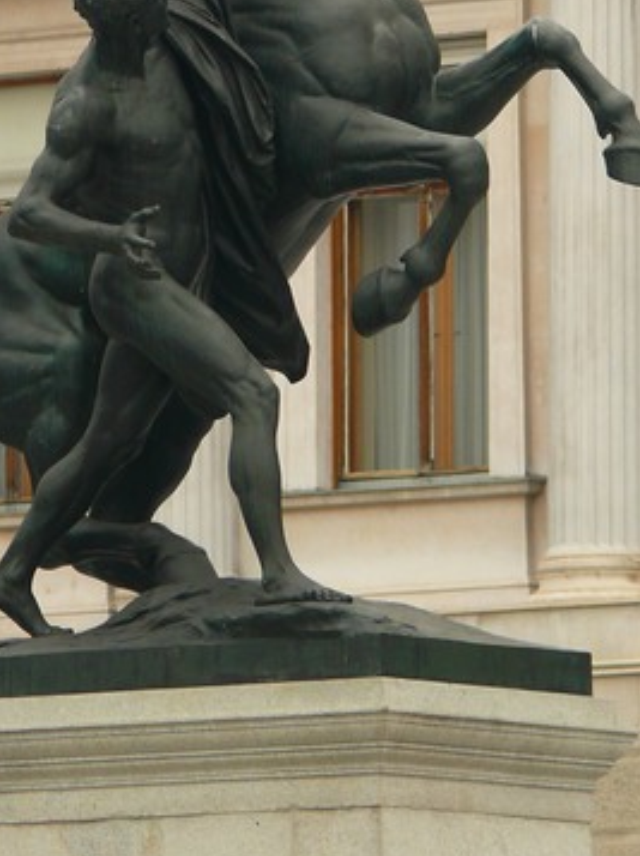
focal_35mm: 559
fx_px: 13805
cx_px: 244
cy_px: 271
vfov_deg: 3.6
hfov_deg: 2.7
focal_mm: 56.3
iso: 100
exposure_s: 1/100
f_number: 4
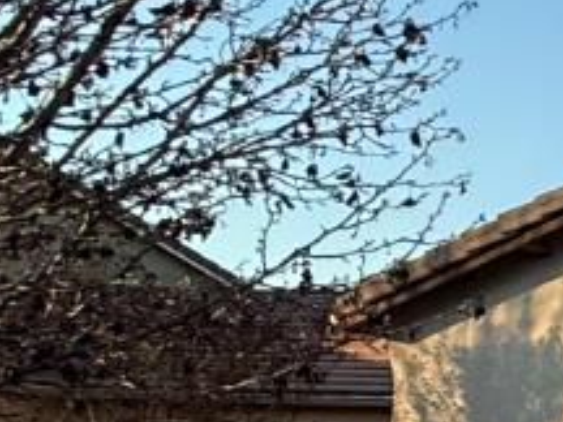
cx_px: 1642
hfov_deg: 11.8
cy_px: 457
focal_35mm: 97
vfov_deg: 14.9
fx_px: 1578
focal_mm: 2.22
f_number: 2.2
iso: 50
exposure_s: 1/734
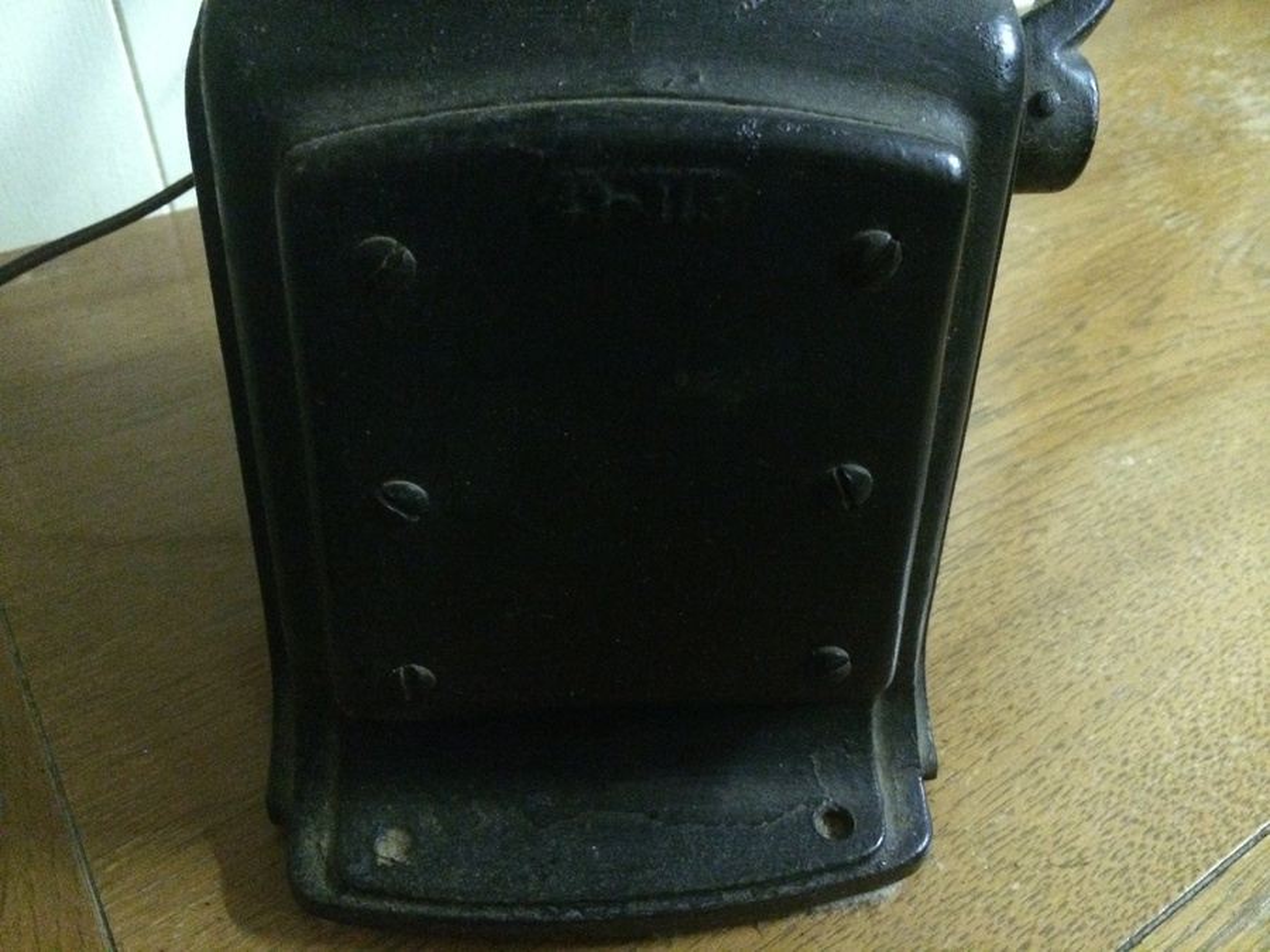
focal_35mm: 30
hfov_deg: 60.0
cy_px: 476
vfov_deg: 46.8
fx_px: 1101
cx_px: 635
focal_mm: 4.12
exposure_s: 1/15
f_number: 2.2
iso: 800
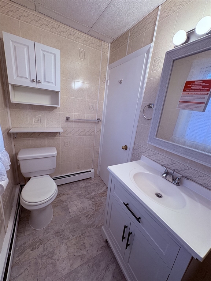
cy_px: 140
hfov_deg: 85.7
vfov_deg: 102.1
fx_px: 114
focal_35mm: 14
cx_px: 106
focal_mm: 2.22
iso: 160
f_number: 2.2
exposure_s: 1/60
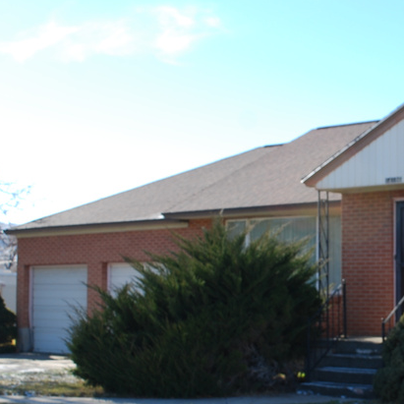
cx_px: 412
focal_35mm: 70
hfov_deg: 23.5
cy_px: 246
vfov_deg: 24.6
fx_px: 924
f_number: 6.3
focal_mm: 22
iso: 100
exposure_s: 1/160
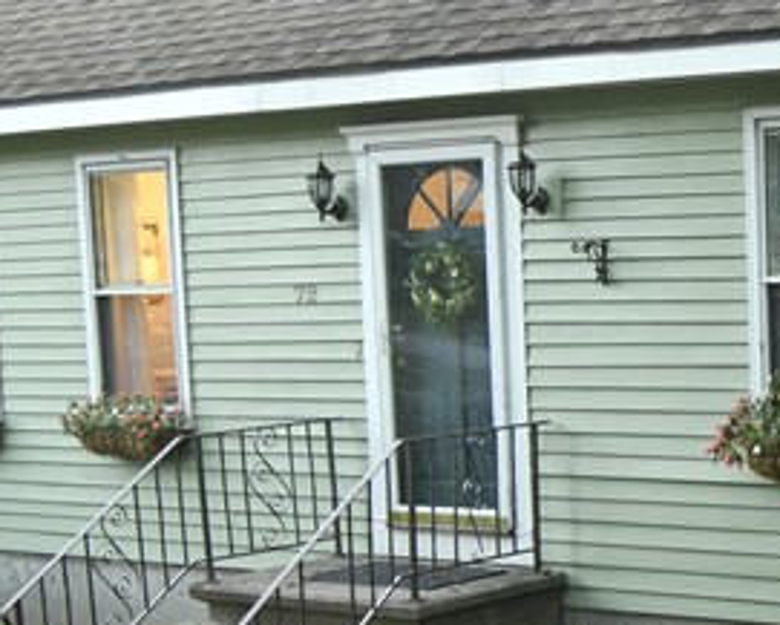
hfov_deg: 20.0
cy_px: 569
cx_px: 1099
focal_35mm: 85
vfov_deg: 17.8
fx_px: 1963
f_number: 4
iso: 2000
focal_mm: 24
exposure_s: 1/60
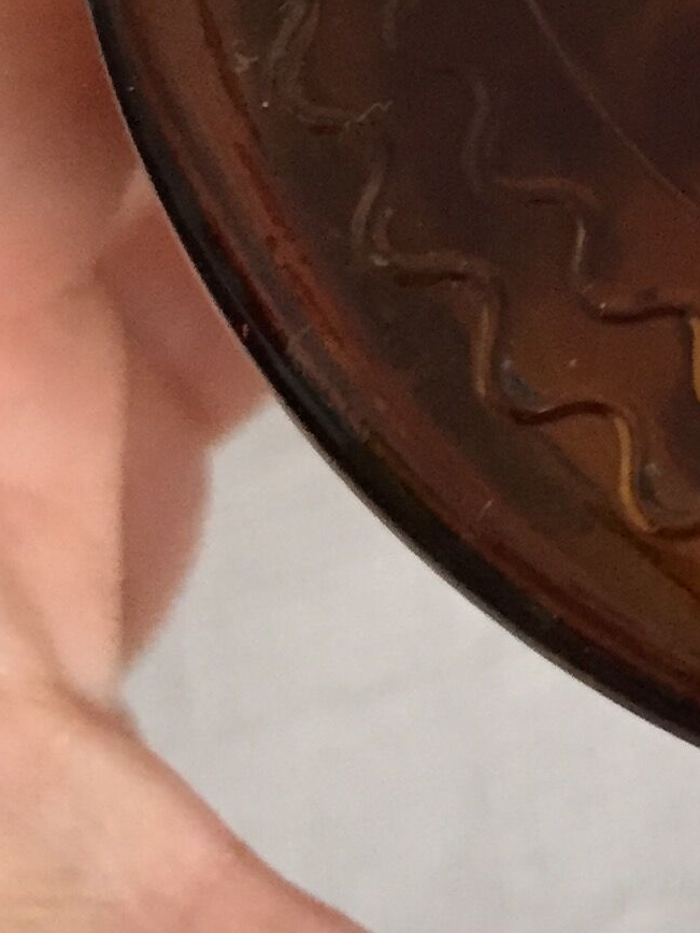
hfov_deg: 12.4
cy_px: 37
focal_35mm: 109
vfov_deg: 17.7
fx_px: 2939
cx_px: 1274
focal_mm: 4.15
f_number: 2.2
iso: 320
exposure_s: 1/33
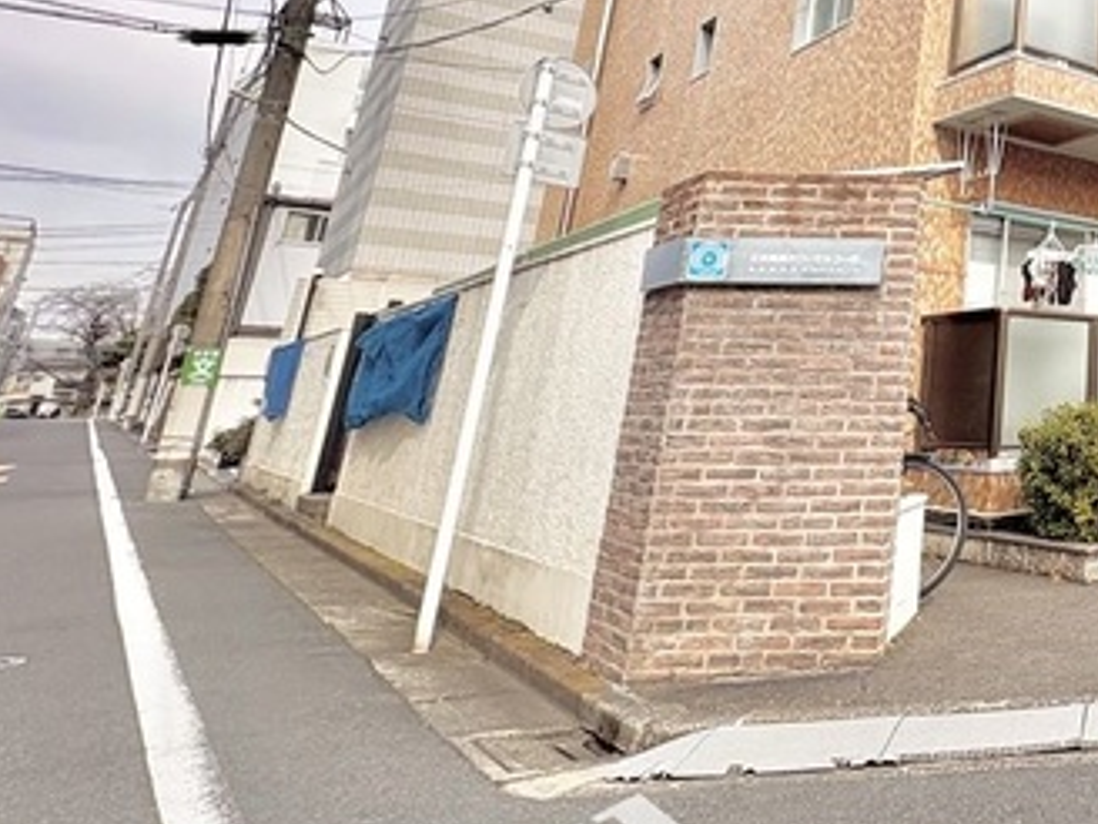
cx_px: 1219
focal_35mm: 32
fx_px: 1015
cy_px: 99
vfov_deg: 41.1
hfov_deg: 43.4
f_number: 2.2
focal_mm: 2.22
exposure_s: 1/727
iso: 50
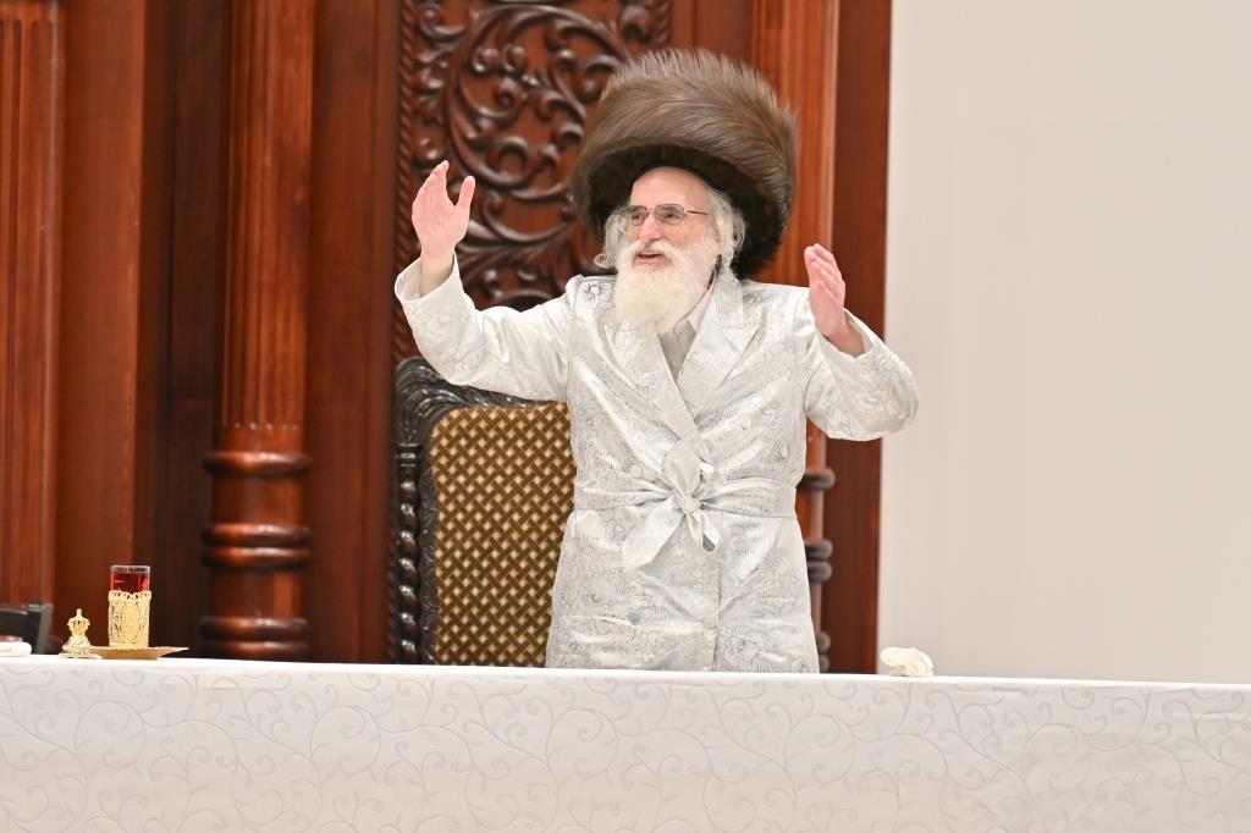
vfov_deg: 5.0
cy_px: 416
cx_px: 626
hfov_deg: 7.4
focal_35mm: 277
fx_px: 9622
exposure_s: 1/320
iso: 250
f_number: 2.8
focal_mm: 185
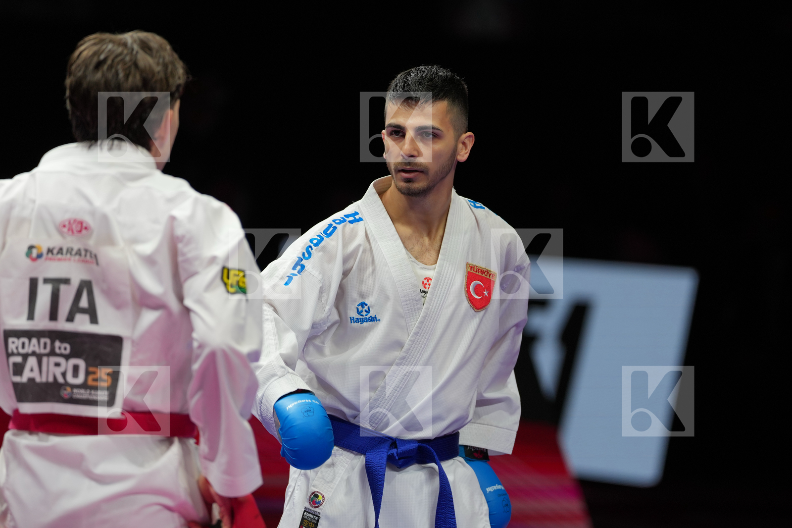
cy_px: 264
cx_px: 396
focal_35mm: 300
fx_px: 6598
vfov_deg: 4.6
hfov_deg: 6.9
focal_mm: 200
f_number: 2.8
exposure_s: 1/1000
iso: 400
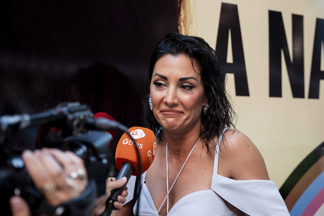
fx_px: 437
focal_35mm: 49
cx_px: 167
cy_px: 112
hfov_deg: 40.7
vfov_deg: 27.8
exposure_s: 1/500
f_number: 2.8
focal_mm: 46.5
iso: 500
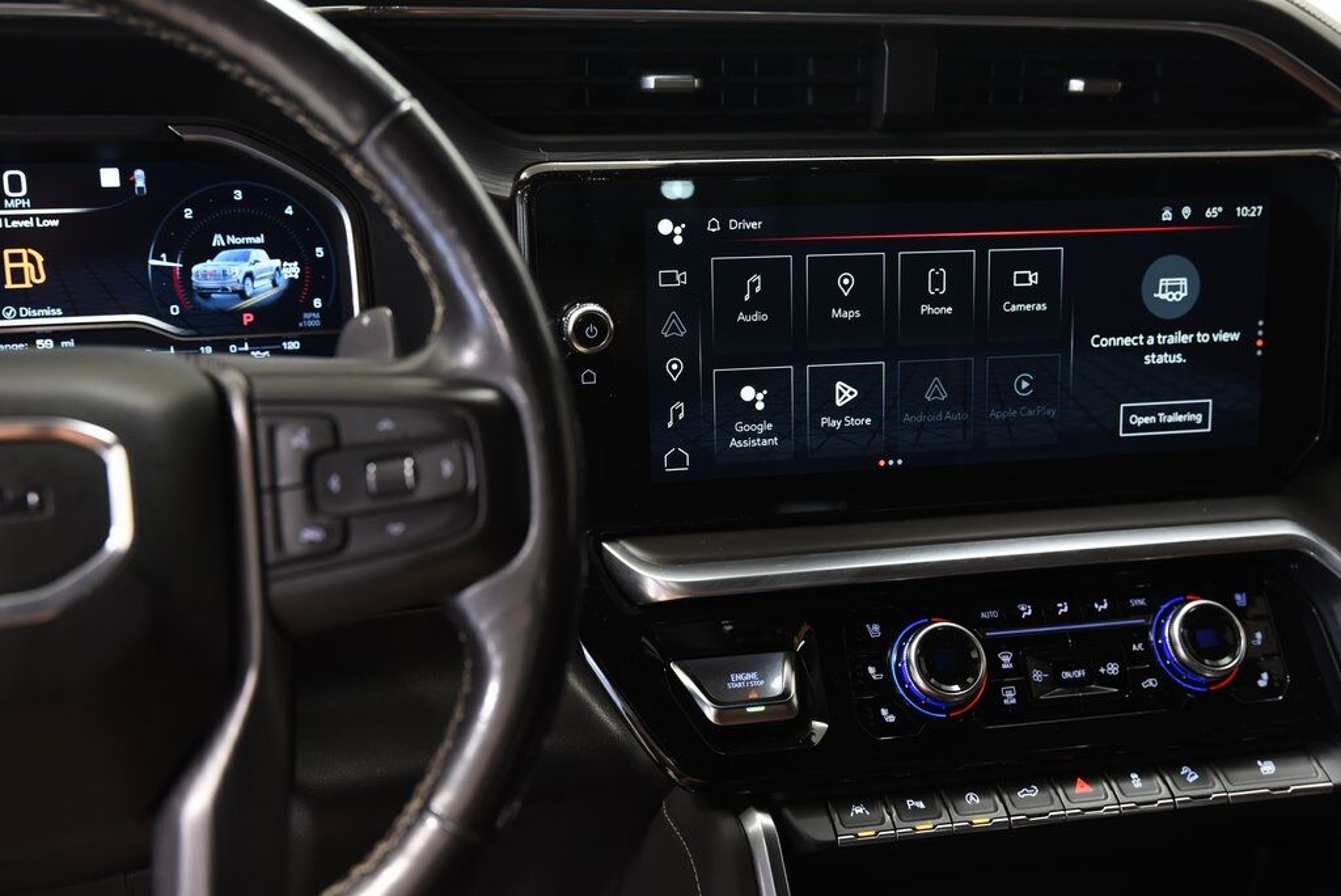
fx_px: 1491
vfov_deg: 33.4
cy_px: 448
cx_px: 670
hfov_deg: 48.4
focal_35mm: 40
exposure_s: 1/15
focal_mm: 40
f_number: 4
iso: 1600
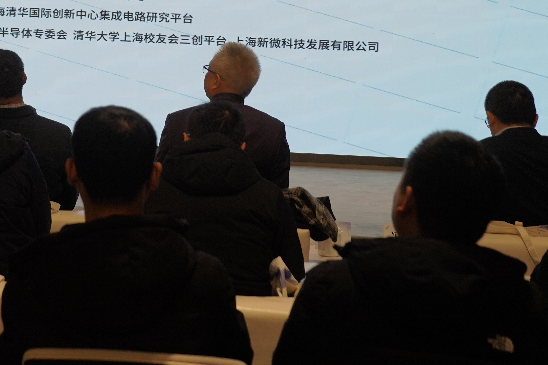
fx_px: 1385
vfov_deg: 14.6
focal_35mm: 91
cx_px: 72
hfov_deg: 21.9
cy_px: -50
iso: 320
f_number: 4
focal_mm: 38
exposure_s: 1/250
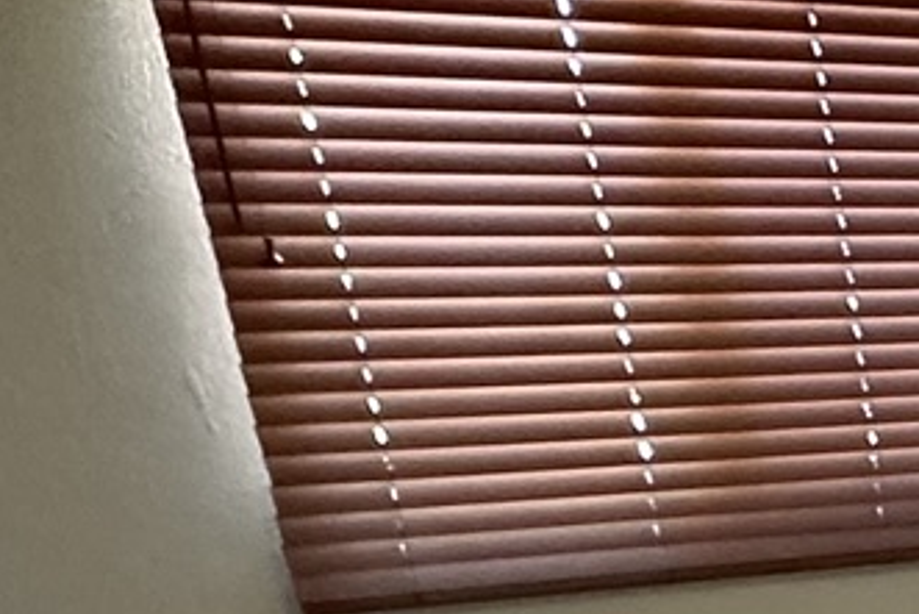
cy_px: 1150
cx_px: 1835
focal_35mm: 90
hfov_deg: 16.9
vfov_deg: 13.4
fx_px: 2298
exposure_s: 1/60
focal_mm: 2.22
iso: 400
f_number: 2.2
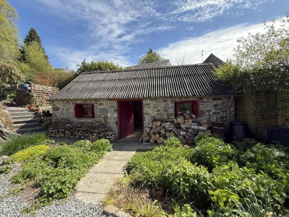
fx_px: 117
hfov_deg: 102.1
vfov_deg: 85.7
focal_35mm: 14
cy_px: 108
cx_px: 144
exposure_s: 1/607
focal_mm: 2.22
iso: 64
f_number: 2.2
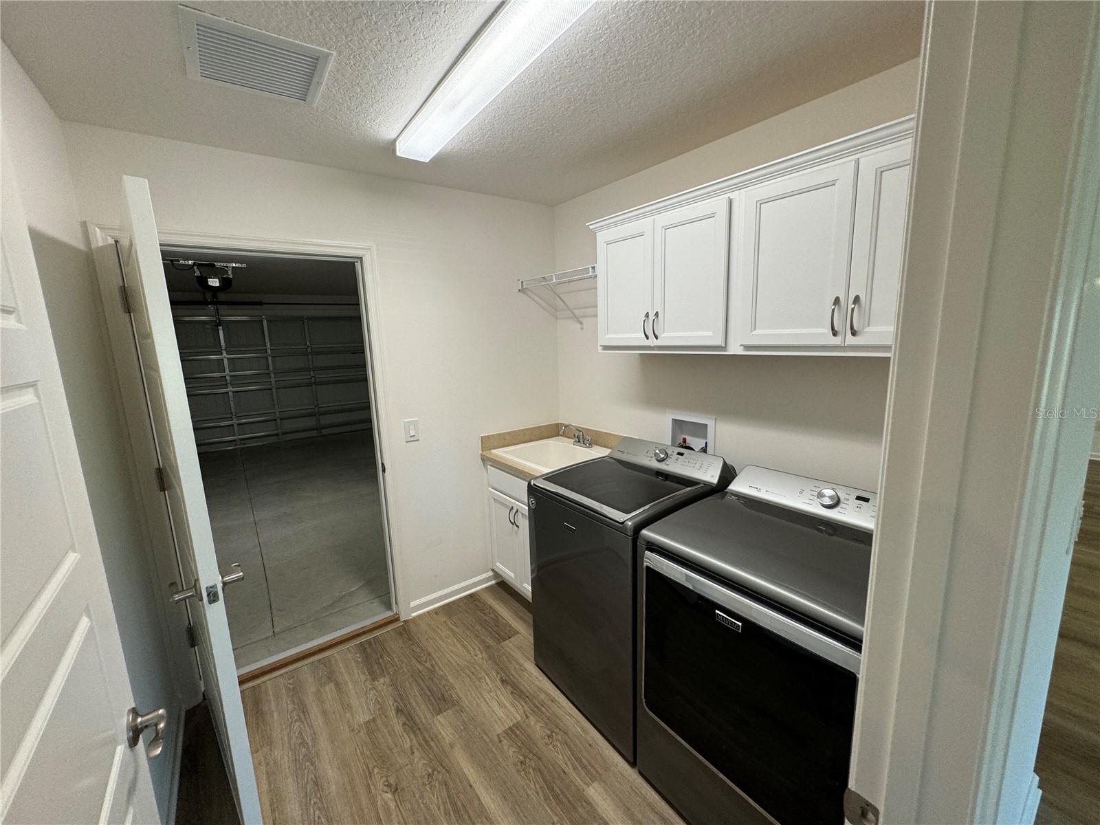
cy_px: 412
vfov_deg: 85.7
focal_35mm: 14
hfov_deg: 102.1
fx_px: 445
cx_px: 550
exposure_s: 1/120
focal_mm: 2.22
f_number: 2.2
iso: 125
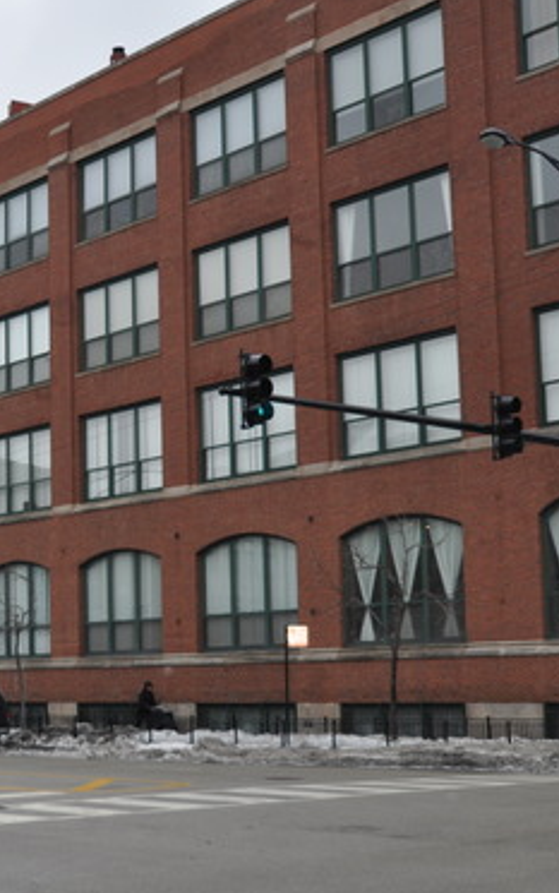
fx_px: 1533
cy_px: 498
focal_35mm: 63
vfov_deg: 32.4
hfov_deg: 20.3
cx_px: 74
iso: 200
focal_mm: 24
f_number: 4.5
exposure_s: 1/200
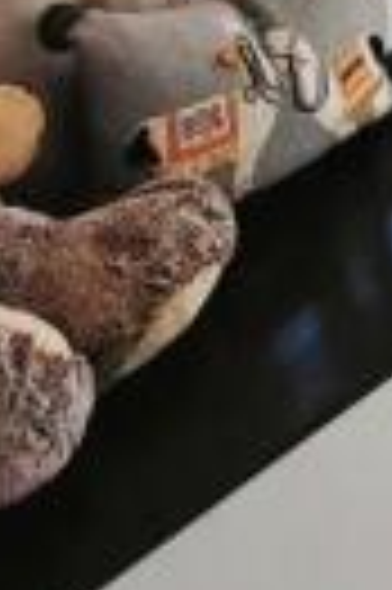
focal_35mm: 60
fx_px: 983
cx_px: 478
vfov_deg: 25.0
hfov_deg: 20.9
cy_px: -309
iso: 125
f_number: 2
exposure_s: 1/50
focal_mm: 1.82
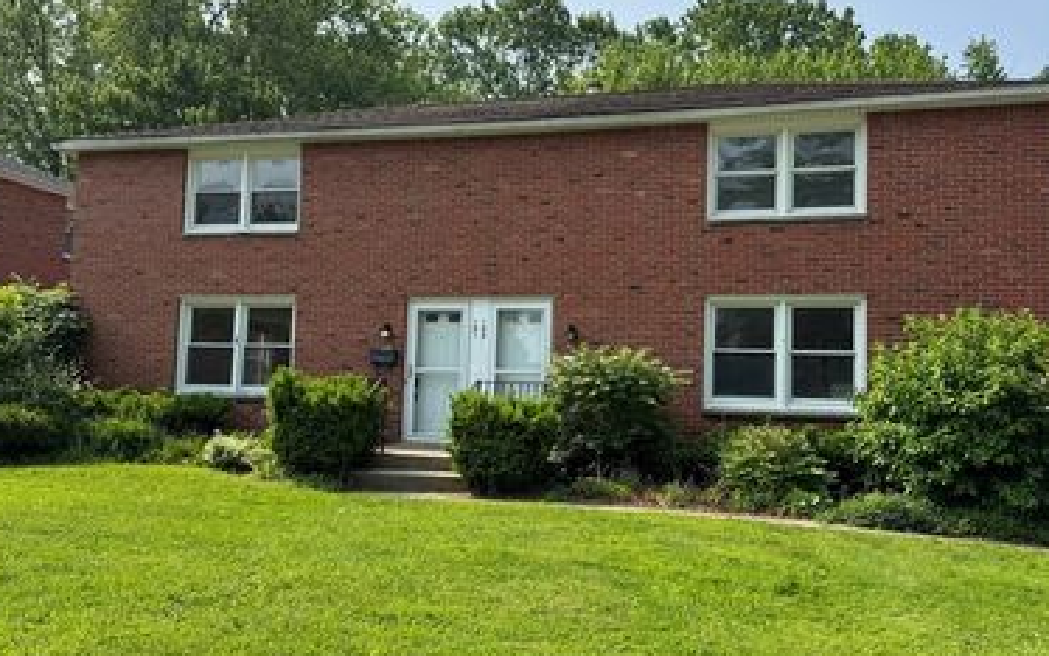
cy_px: 327
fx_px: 972
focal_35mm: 34
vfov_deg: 37.3
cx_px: 524
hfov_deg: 56.7
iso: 80
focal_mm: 6.76
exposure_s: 1/2604
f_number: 1.78
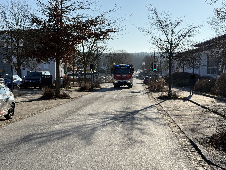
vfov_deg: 30.3
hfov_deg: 39.7
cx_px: 113
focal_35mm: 48
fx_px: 313
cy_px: 85
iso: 64
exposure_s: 1/4587
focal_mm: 6.76
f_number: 1.78
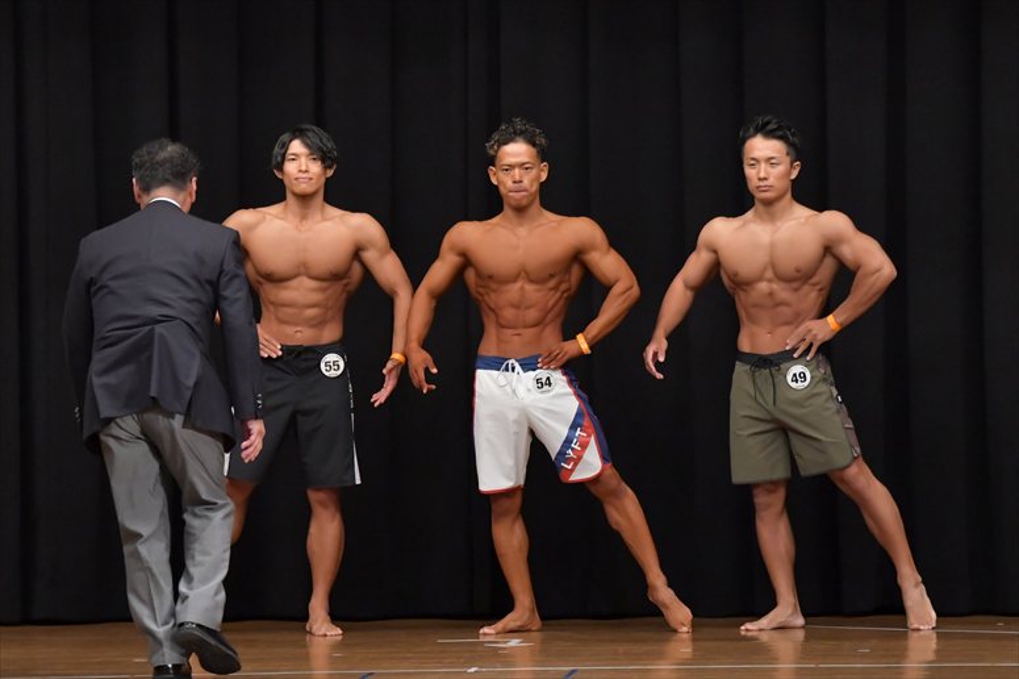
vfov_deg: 5.7
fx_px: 6790
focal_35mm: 240
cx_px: 510
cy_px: 340
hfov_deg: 8.6
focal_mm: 160
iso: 6400
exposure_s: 1/400
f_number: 5.6
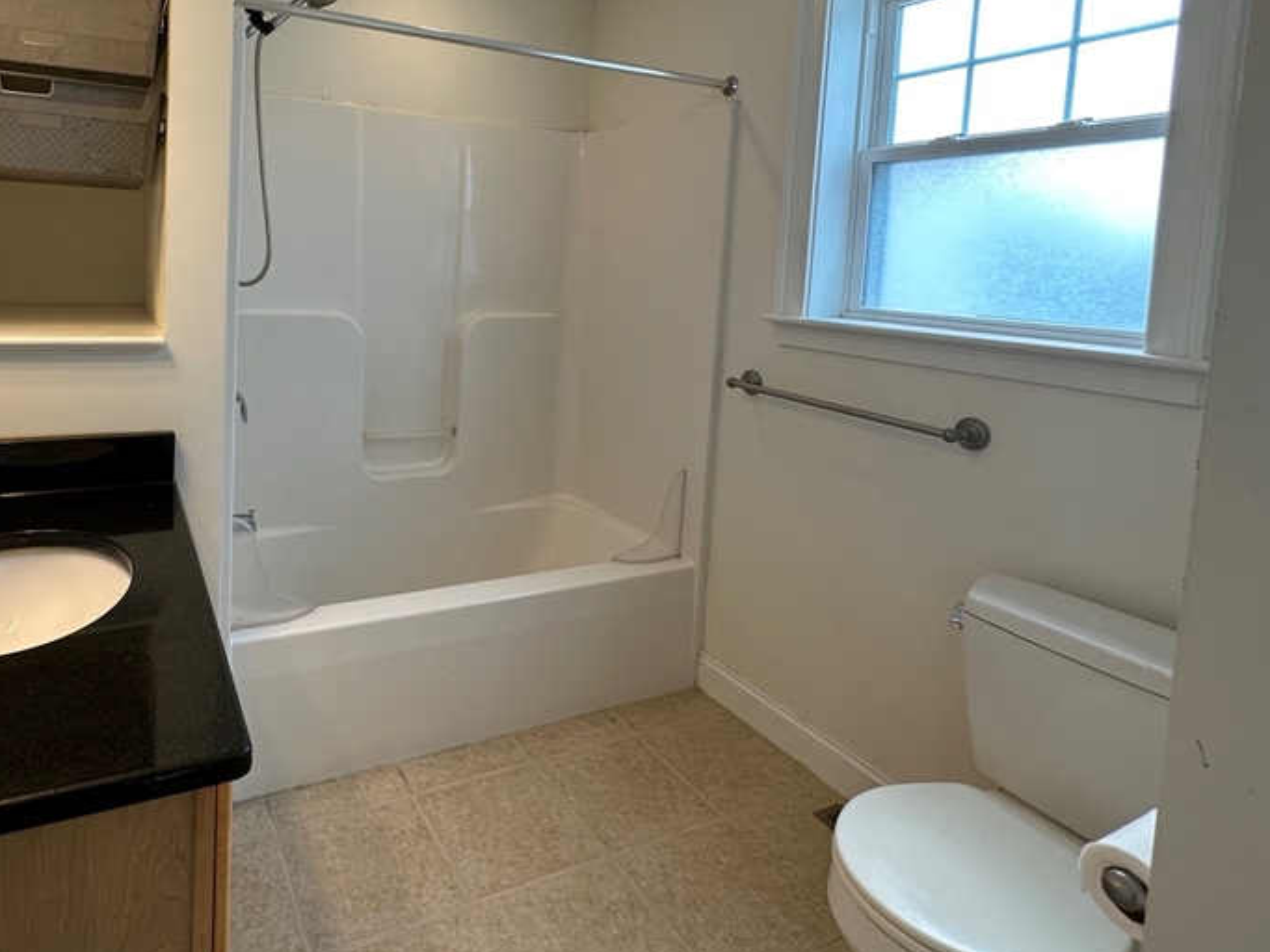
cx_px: 441
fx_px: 770
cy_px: 309
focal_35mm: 21
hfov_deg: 76.9
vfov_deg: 61.7
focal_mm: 2.22
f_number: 2.2
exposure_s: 1/120
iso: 64
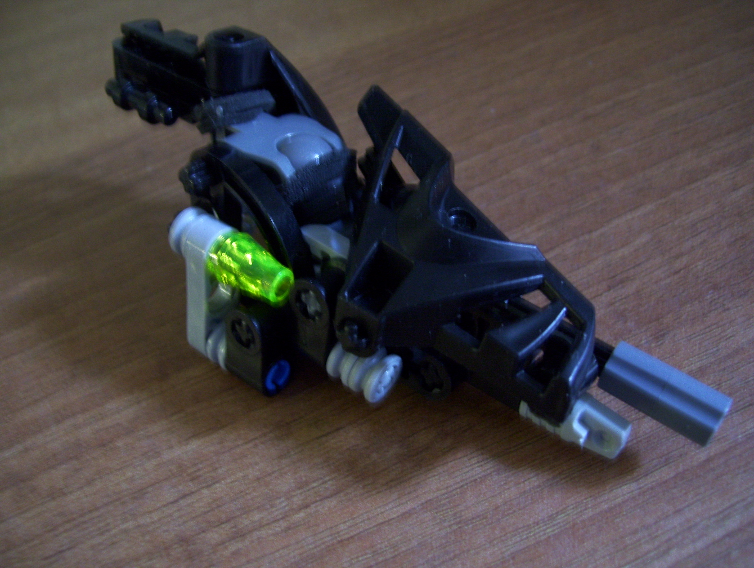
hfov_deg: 51.3
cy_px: 284
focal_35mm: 36
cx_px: 377
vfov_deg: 39.7
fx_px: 785
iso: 160
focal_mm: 6
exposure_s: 1/8
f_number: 2.7
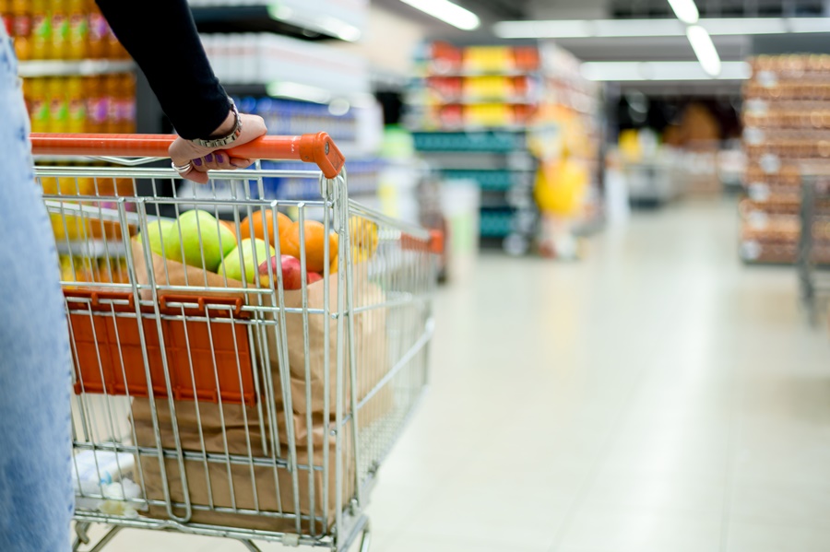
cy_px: 276
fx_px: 1152
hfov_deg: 39.6
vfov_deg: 27.0
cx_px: 415
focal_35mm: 50
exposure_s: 1/125
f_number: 1.8
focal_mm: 50
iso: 200
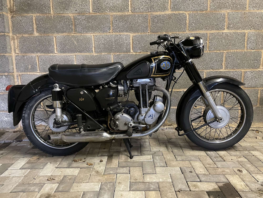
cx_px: 132
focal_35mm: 26
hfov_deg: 67.3
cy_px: 99
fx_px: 198
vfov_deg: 53.1
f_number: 1.6
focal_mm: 4.2
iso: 500
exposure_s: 1/33
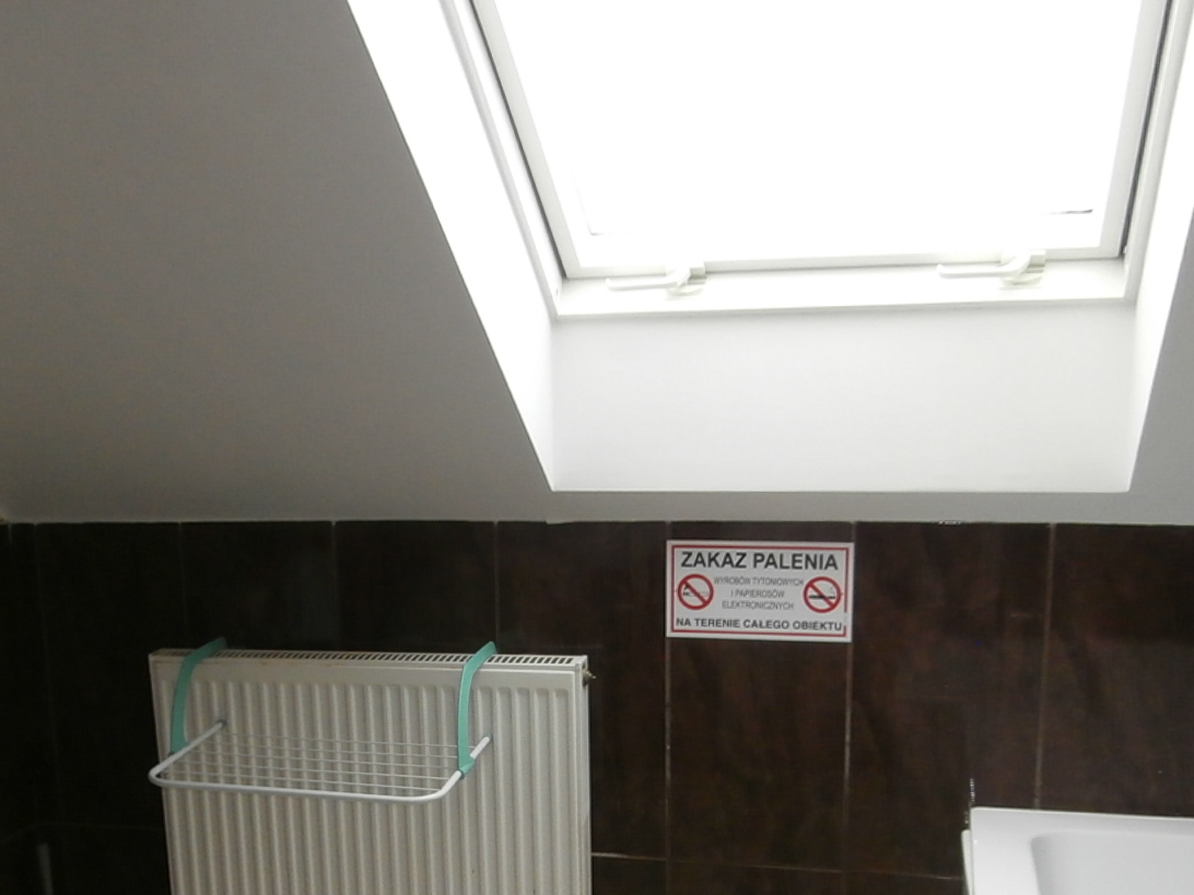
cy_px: 679
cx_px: 440
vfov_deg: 31.6
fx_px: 1552
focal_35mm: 45
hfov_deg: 41.7
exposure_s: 1/30
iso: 200
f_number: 3
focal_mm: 4.2
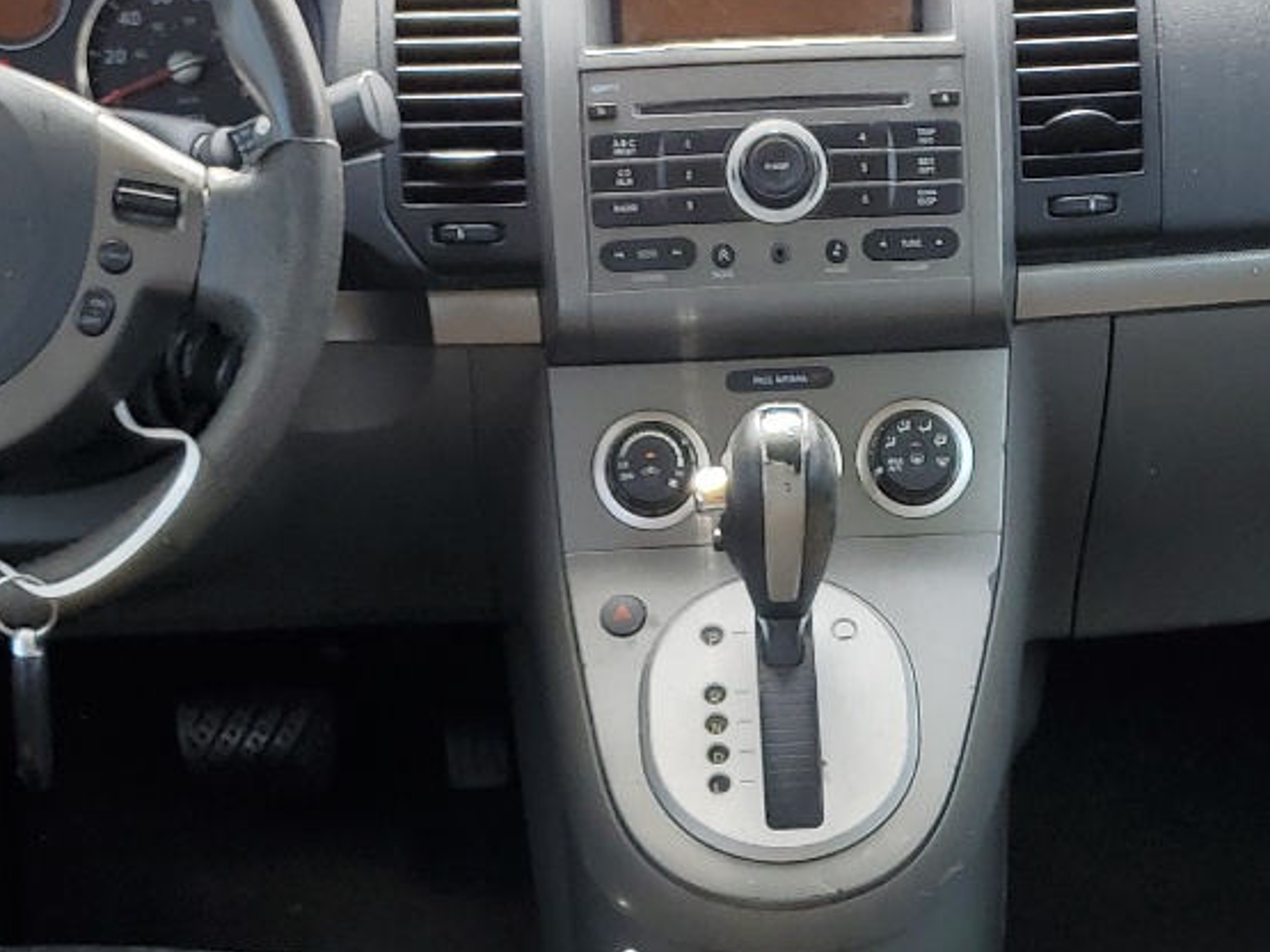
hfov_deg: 25.9
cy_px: 1085
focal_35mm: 75
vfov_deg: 18.8
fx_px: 2751
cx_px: 778
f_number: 1.5
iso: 50
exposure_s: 1/345
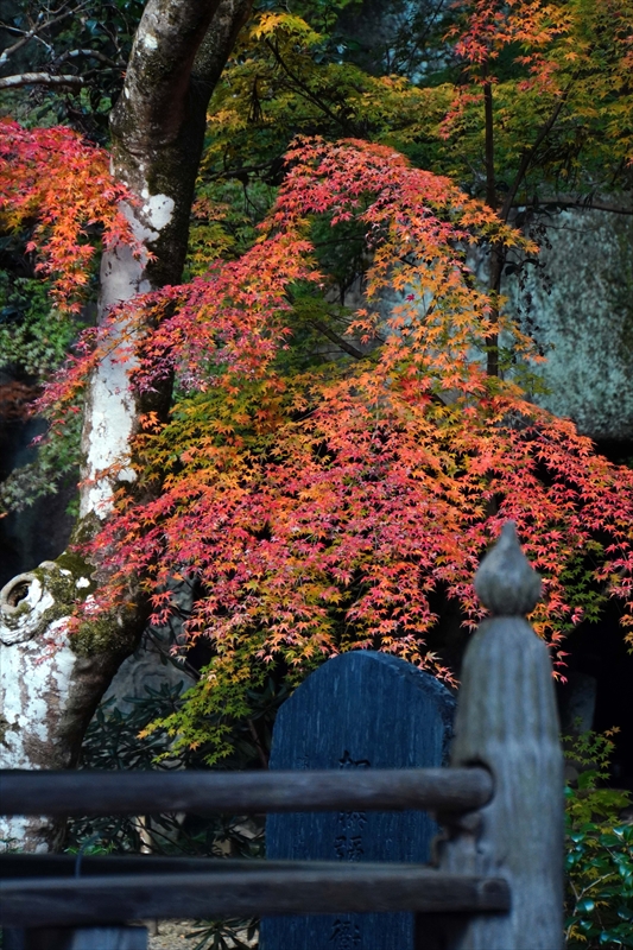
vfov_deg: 10.7
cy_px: 475
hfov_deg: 7.1
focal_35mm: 193
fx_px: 5086
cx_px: 316
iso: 800
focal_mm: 128.5
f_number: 6.3
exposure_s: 1/200
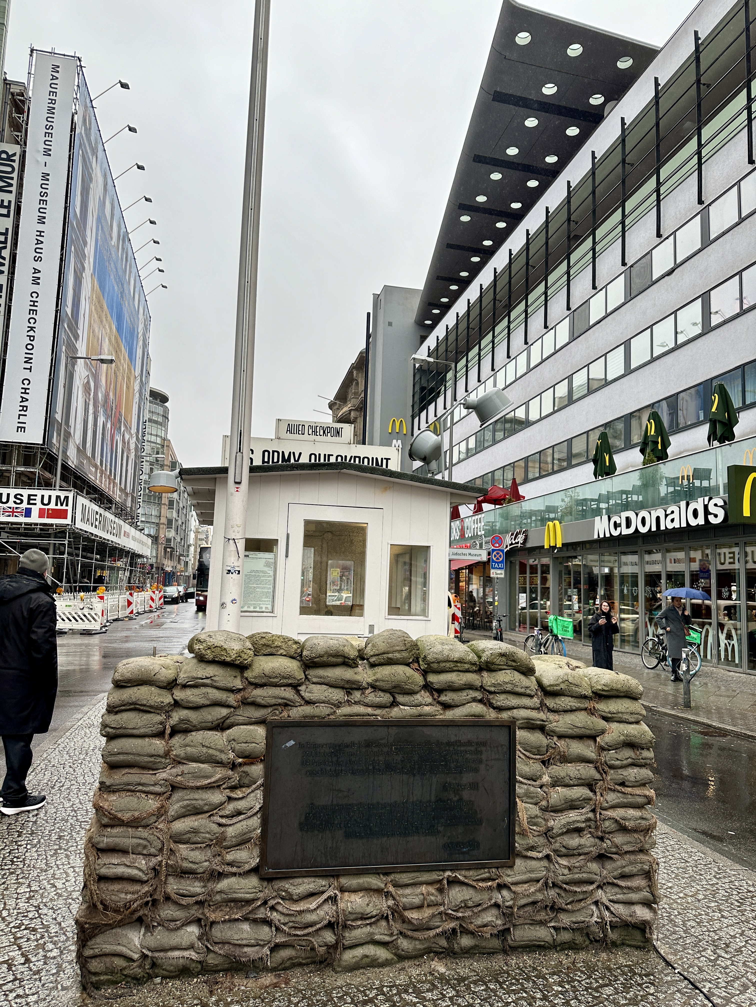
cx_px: 378
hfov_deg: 56.8
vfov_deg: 71.6
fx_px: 699
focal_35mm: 24
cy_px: 504
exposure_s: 1/395
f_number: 1.78
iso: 80
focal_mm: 6.86
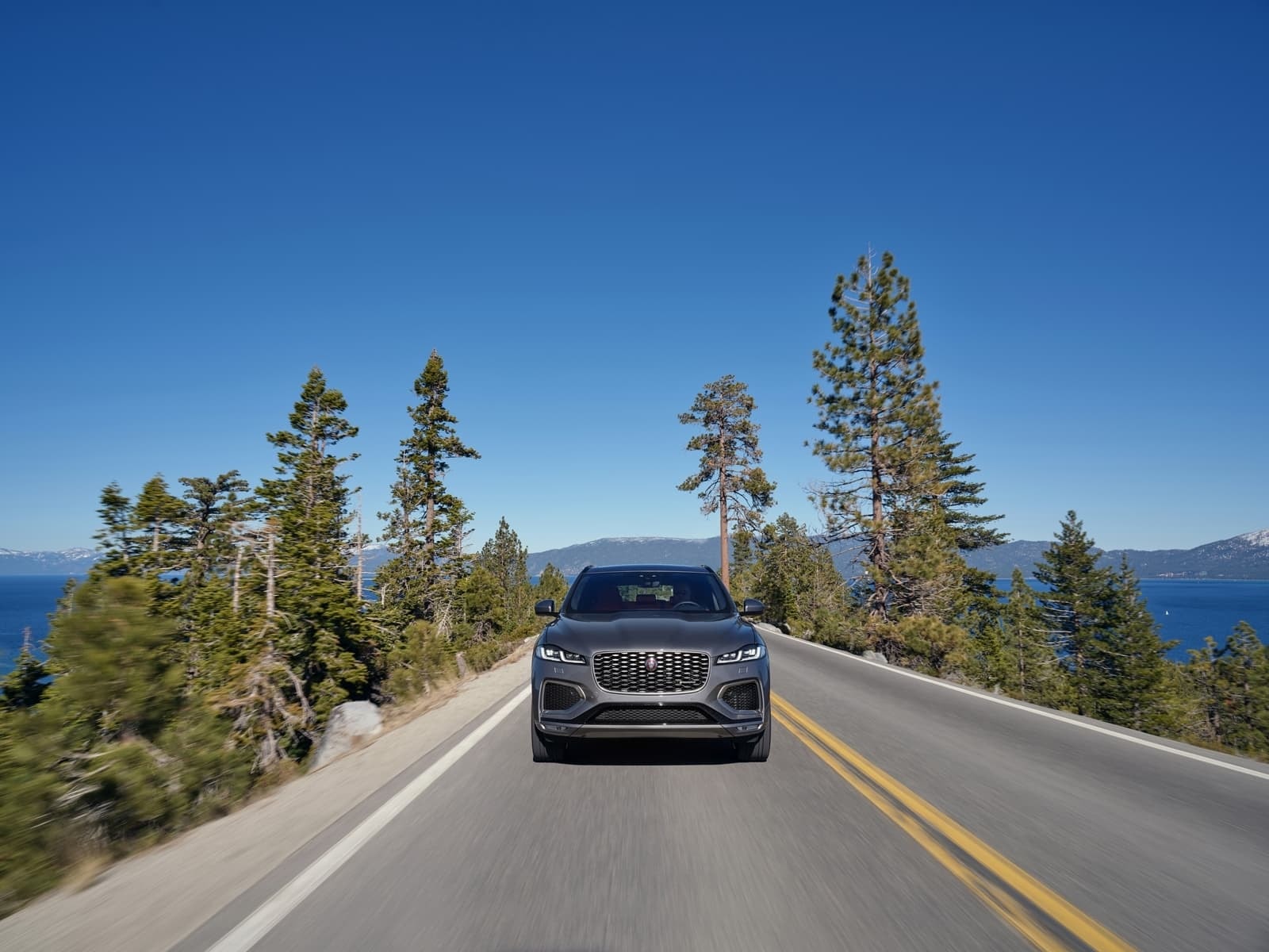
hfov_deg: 69.4
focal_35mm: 25
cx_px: 634
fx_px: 916
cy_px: 476
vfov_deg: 54.9
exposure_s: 1/60
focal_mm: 32
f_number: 14
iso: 50
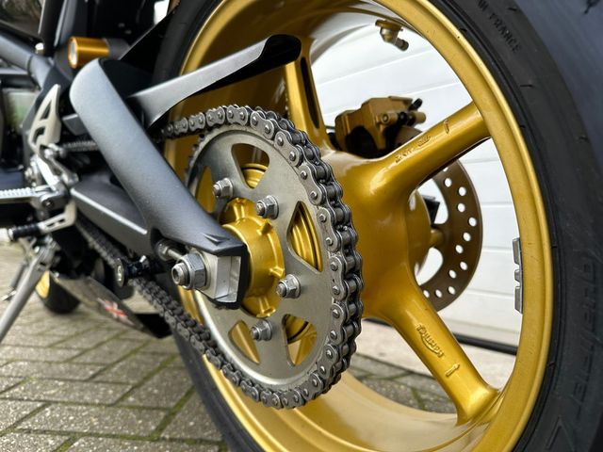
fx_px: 418
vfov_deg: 56.8
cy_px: 226
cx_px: 302
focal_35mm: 24
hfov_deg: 71.6
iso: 80
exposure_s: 1/339
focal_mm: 6.86
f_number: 1.78
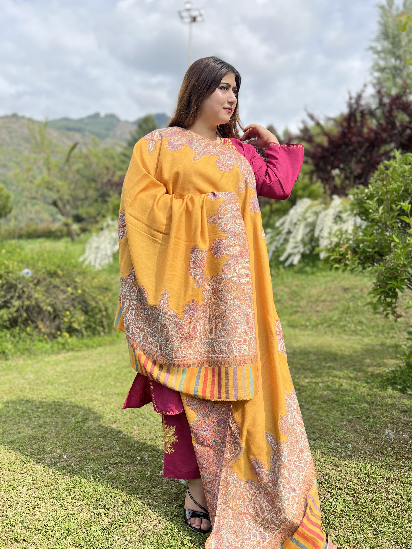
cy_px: 275
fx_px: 444
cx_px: 194
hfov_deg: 49.7
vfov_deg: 63.4
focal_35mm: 28
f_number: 1.5
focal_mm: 5.7
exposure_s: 1/1431
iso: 50
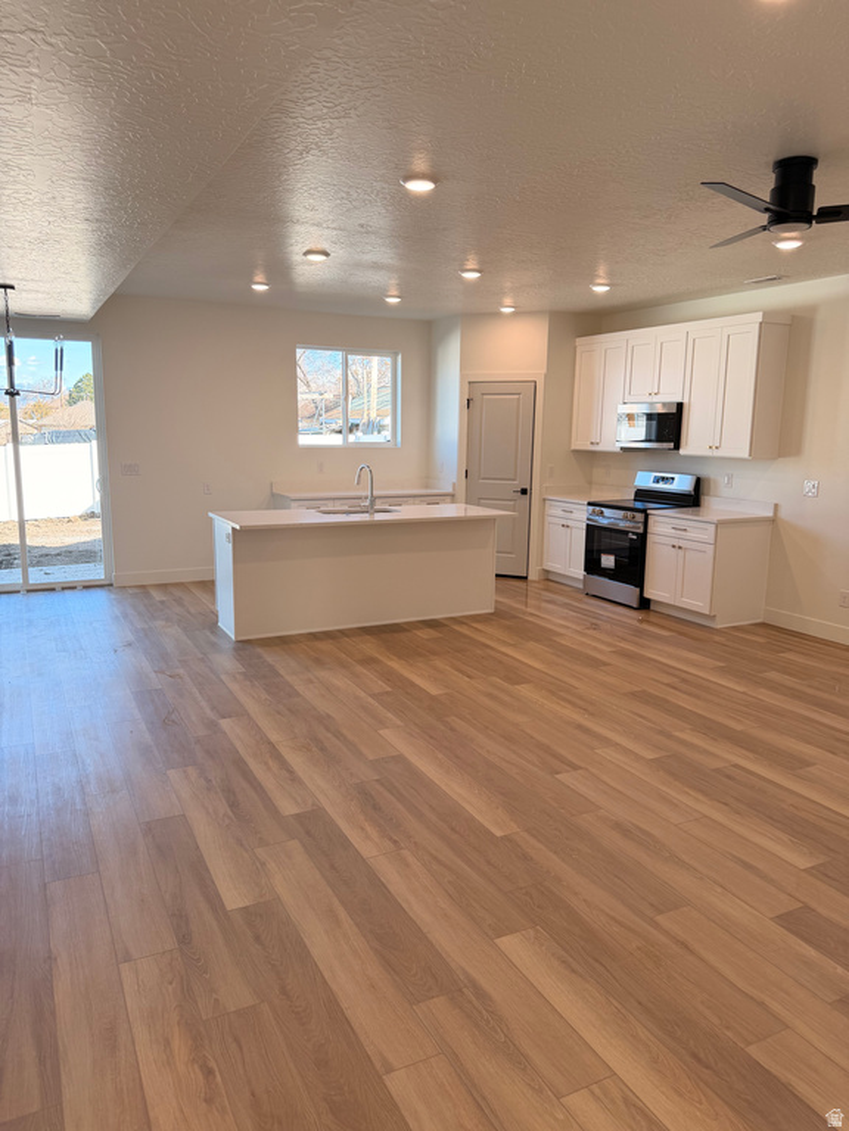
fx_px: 785
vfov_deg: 71.6
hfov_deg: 56.8
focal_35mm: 24
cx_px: 424
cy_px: 566
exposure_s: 1/219
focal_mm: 6.76
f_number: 1.78
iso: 80
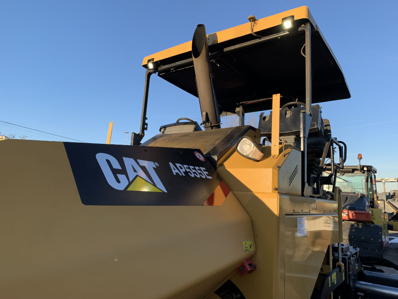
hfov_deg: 67.3
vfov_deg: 53.1
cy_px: 150
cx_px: 199
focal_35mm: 26
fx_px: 299
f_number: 1.8
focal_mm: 4.25
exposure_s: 1/722
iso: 25
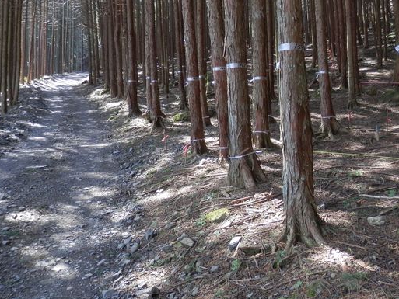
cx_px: 281
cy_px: 107
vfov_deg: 36.6
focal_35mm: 39
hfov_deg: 46.7
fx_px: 450
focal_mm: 4.5
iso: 100
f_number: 3
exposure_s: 1/30
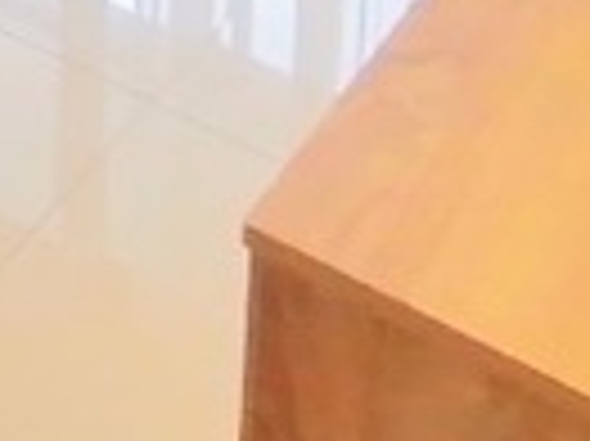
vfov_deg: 10.7
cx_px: -257
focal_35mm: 104
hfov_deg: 17.3
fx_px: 1771
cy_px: -796
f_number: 2.4
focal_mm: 1.78
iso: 80
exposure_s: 1/50
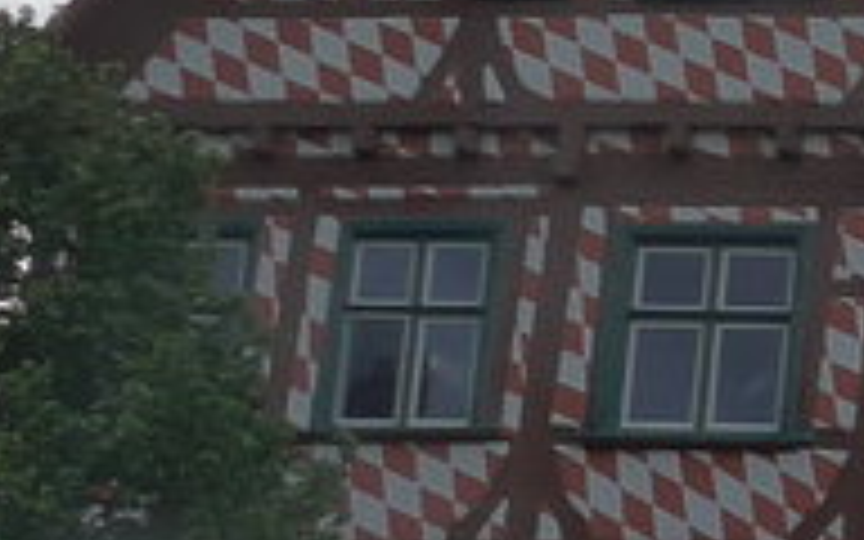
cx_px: 2061
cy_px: 306
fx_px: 4521
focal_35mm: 192
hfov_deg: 9.7
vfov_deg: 6.8
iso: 160
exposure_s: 1/640
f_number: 5.6
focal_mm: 6
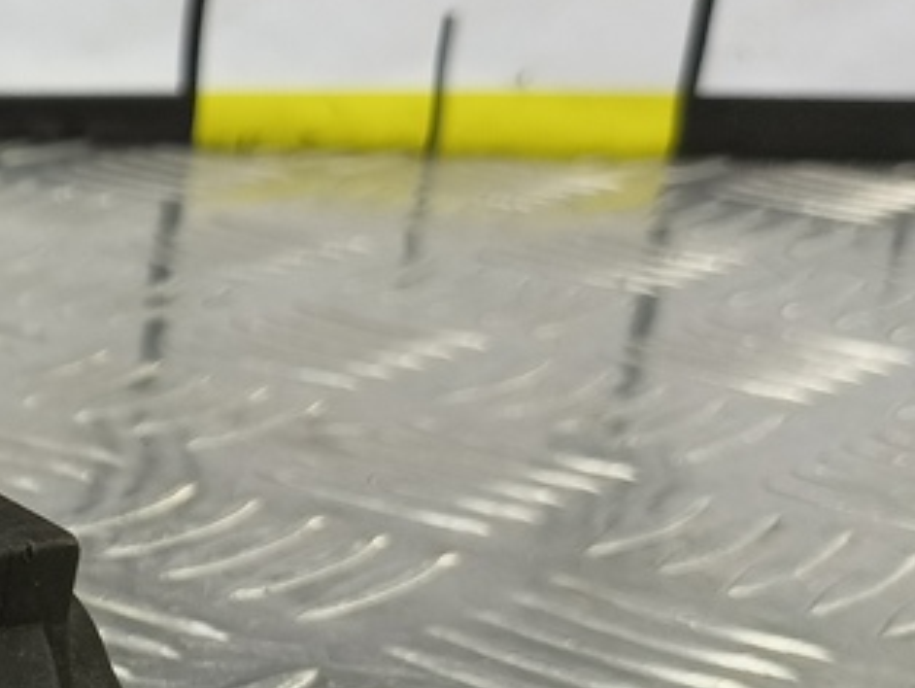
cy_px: 773
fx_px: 1984
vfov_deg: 18.8
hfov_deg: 21.5
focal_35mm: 75
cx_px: -478
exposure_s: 1/50
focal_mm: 4.11
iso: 130
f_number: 1.6
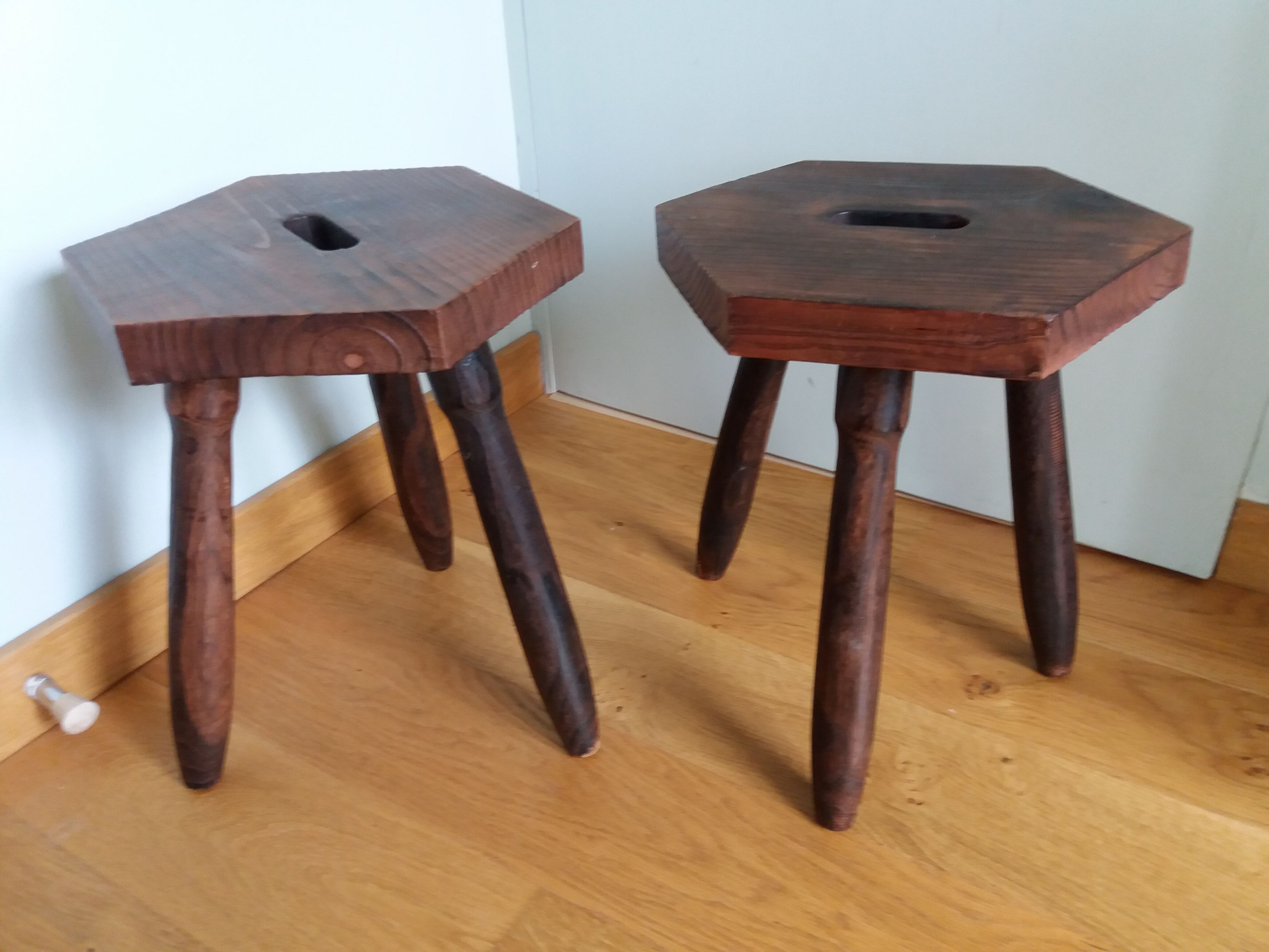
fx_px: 1026
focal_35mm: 28
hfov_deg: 63.4
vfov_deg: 49.7
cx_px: 634
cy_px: 476
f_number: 1.9
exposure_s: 1/17
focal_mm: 3.7
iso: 160
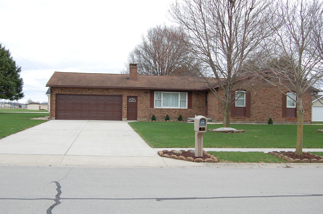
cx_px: 162
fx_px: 322
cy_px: 107
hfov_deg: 53.2
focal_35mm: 36
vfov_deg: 36.7
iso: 200
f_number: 7.1
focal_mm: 24
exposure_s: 1/200
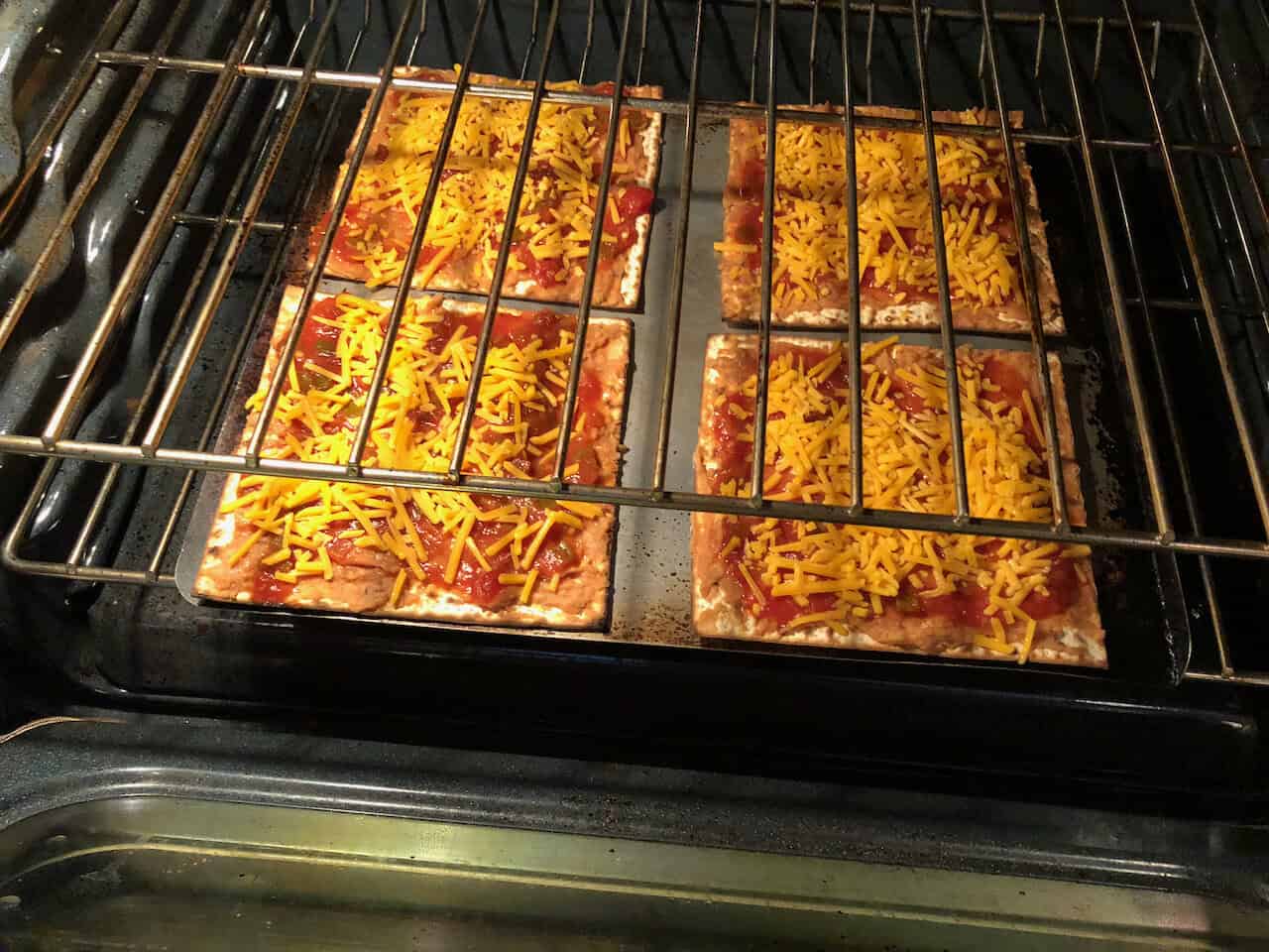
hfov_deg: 63.4
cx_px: 634
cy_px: 476
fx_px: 1026
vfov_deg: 49.7
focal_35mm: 28
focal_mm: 4
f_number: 1.8
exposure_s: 1/15
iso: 100
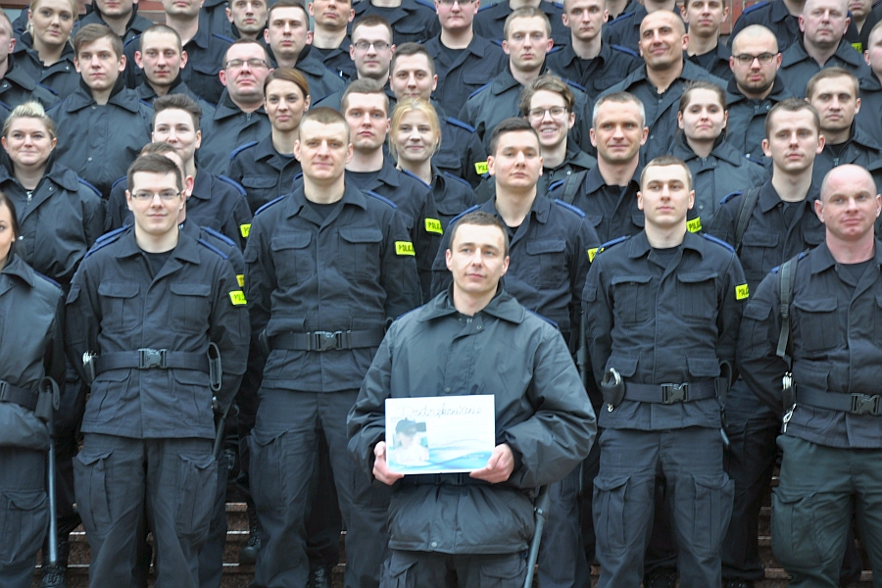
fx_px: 2756
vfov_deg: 12.2
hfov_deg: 18.2
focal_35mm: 112
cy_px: 294
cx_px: 441
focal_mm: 75
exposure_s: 1/10
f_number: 5.3
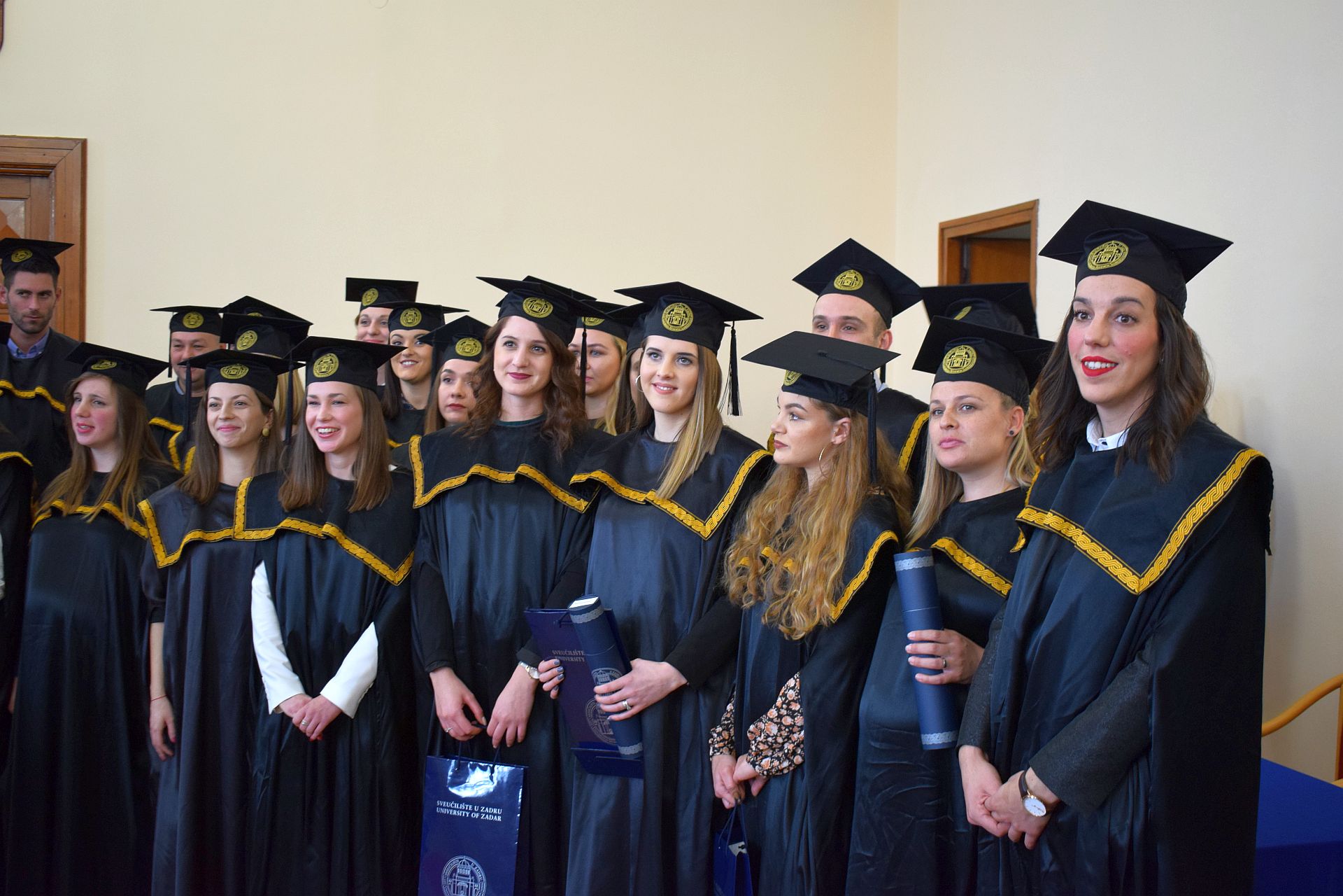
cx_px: 672
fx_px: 1567
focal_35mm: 42
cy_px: 448
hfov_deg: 46.4
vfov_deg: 31.9
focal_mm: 28
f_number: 4.2
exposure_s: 1/60
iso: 1000
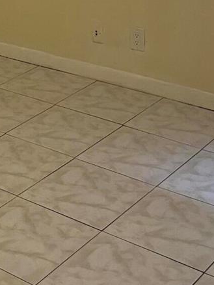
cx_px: -8
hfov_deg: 15.9
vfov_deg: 20.9
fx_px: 750
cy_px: 10
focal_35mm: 91
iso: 160
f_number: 1.6
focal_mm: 5.1
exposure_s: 1/60
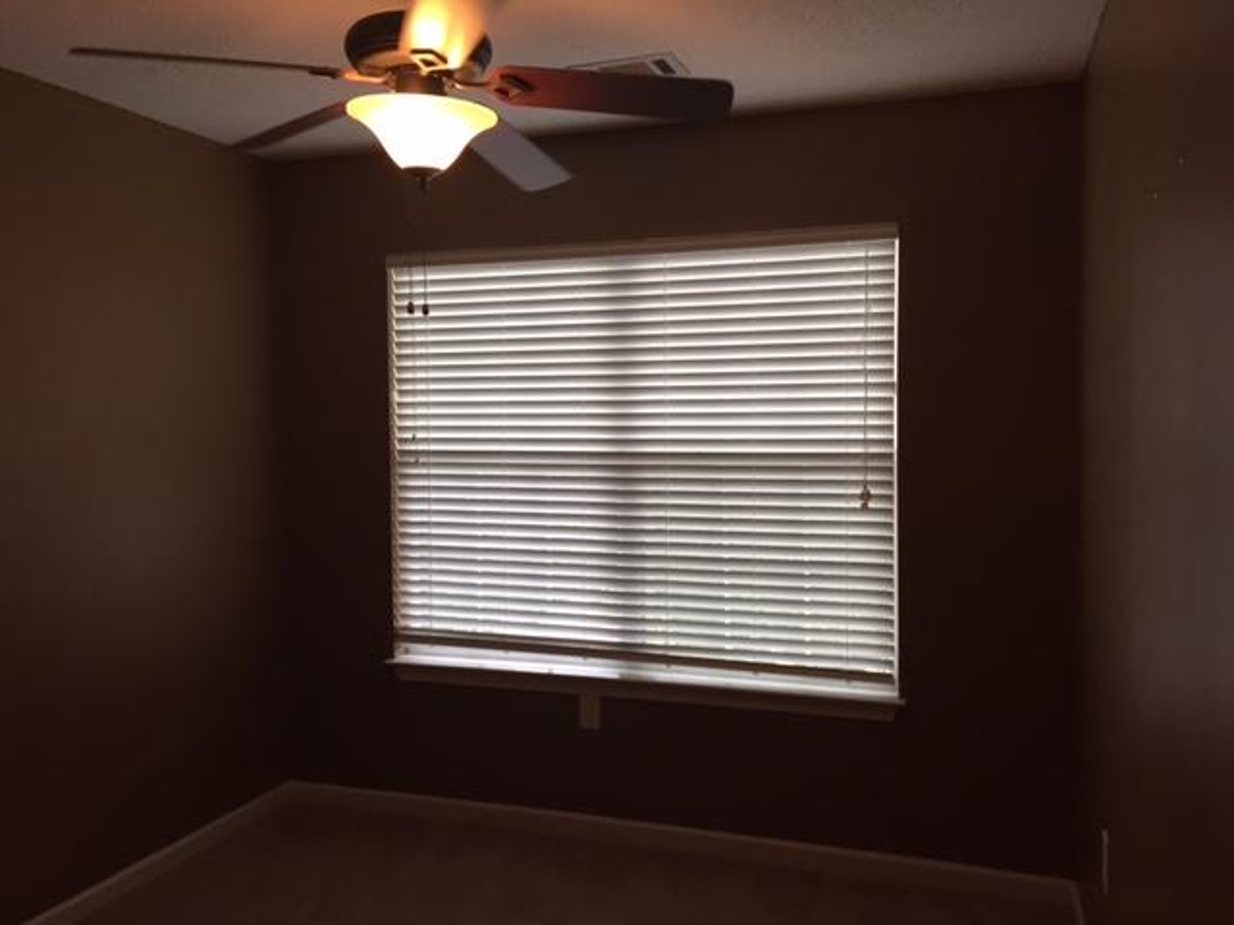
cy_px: 462
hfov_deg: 61.7
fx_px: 1034
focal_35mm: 29
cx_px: 617
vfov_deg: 48.2
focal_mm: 4.15
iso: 40
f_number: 2.2
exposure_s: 1/30
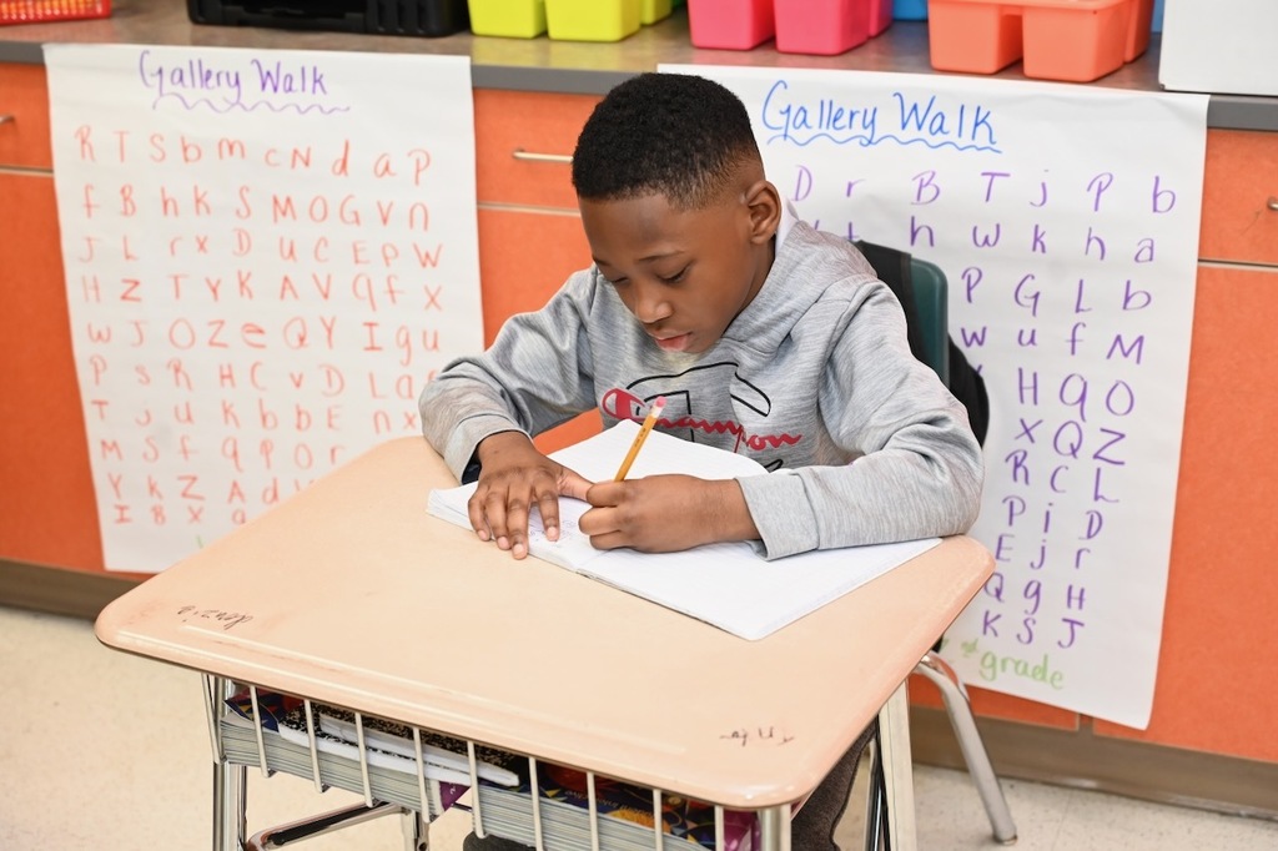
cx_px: 639
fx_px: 1881
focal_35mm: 53
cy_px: 426
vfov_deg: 25.5
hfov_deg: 37.5
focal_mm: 53
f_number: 4
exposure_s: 1/160
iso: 2000
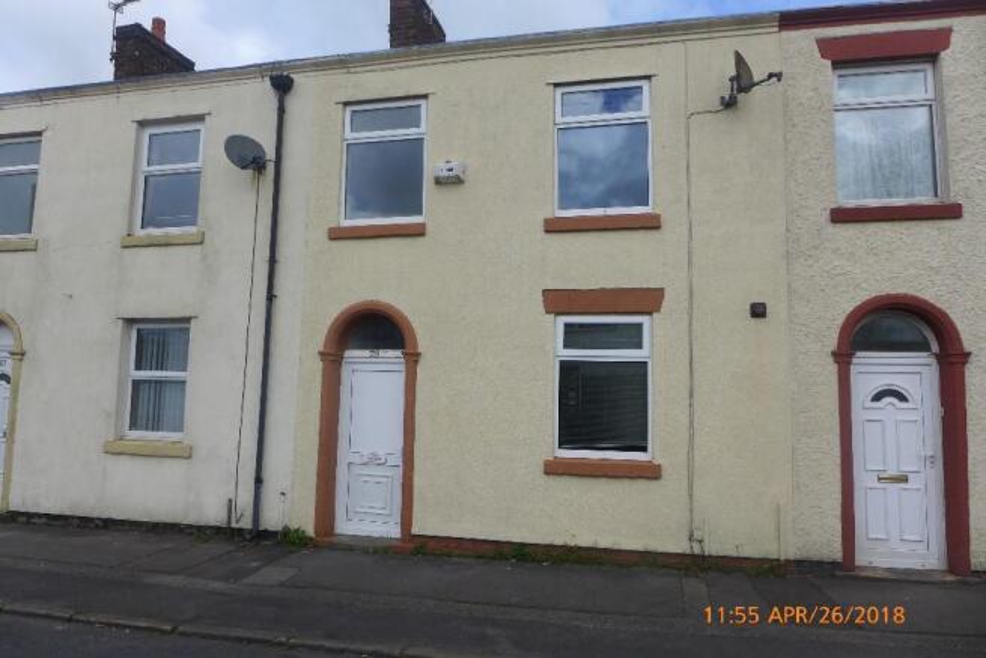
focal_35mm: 24
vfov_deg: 53.2
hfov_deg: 73.7
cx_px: 493
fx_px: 657
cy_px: 329
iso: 80
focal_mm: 4.7
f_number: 2.8
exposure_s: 1/2000
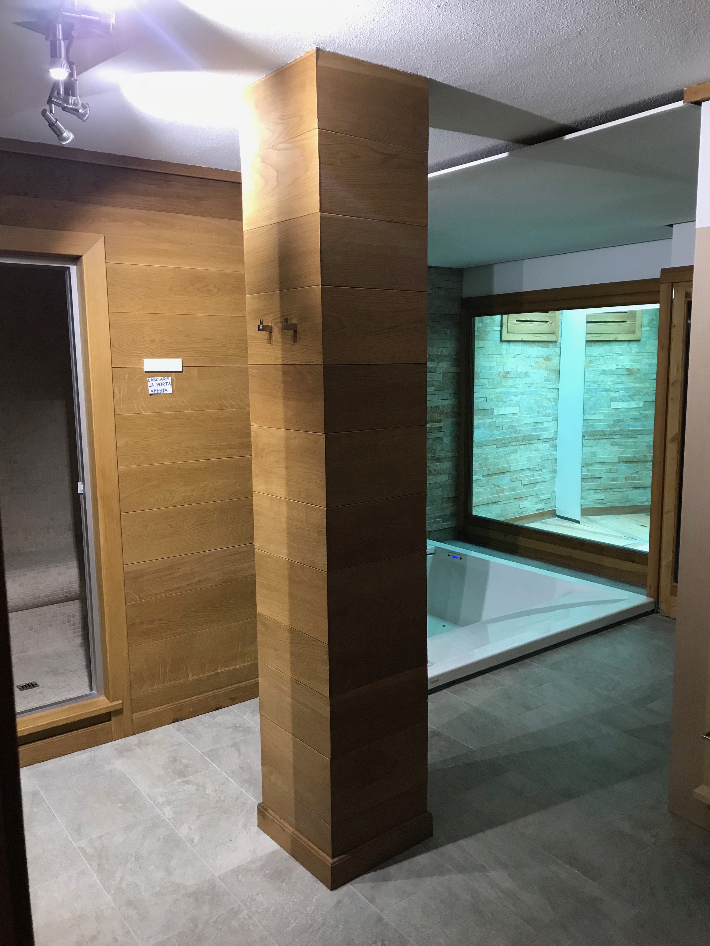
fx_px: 766
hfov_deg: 49.7
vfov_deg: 63.4
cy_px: 473
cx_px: 355
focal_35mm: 28
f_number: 1.8
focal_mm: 3.99
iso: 50
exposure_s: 1/17
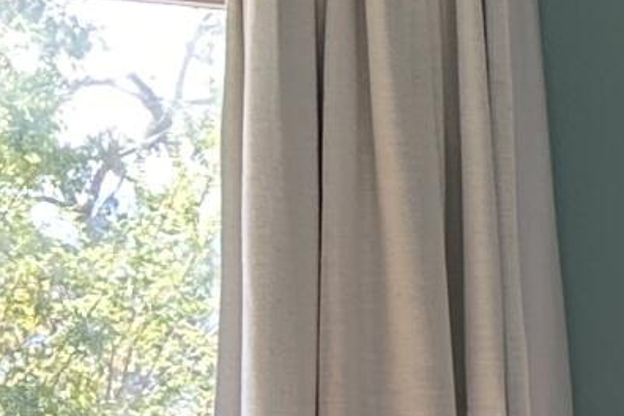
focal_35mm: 189
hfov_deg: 9.2
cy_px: 518
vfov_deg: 7.2
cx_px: 1703
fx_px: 3276
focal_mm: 6.86
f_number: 1.78
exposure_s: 1/163
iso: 100
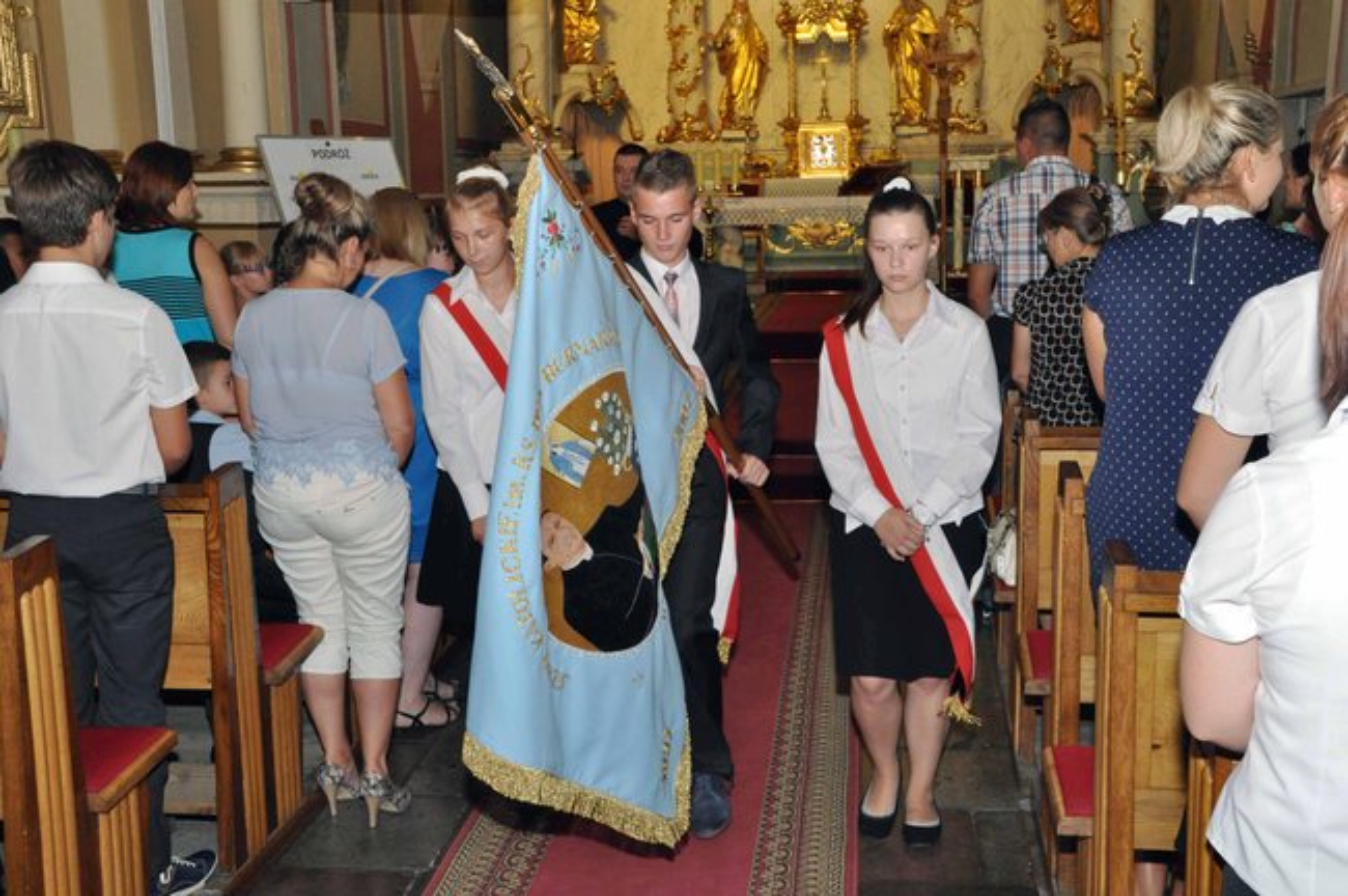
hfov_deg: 45.0
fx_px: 1627
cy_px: 448
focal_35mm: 44
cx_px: 674
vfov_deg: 30.8
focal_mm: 29
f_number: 11
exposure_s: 1/60
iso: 1000
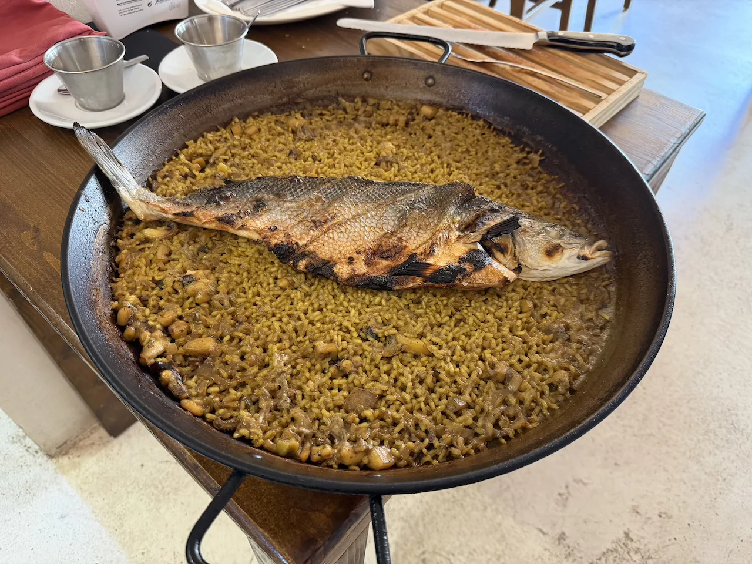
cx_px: 376
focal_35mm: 24
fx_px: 521
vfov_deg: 56.8
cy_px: 282
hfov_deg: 71.6
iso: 250
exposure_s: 1/50
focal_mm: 6.76
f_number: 1.78
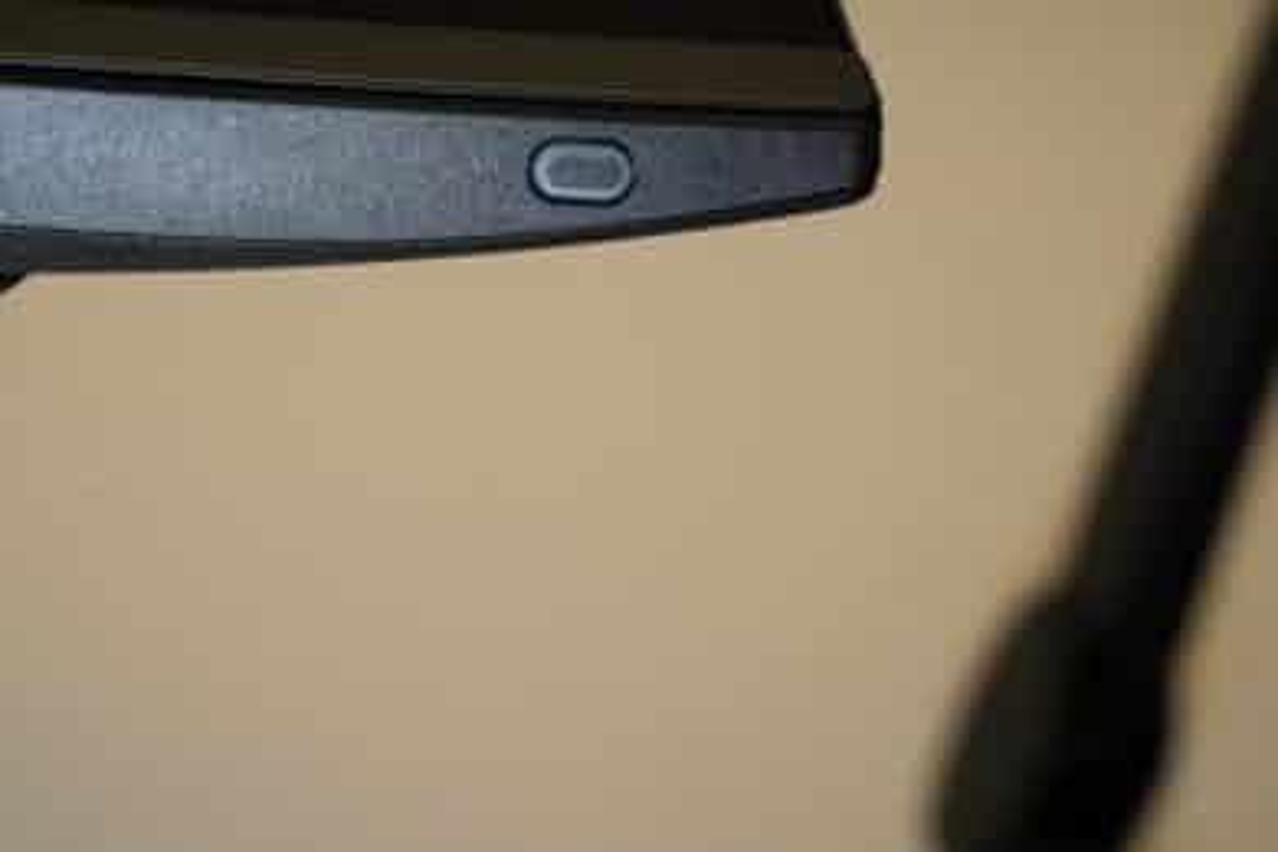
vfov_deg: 13.0
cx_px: 639
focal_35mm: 105
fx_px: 3727
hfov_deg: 19.5
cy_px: 426
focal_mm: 105
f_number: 10
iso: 6400
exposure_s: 1/125
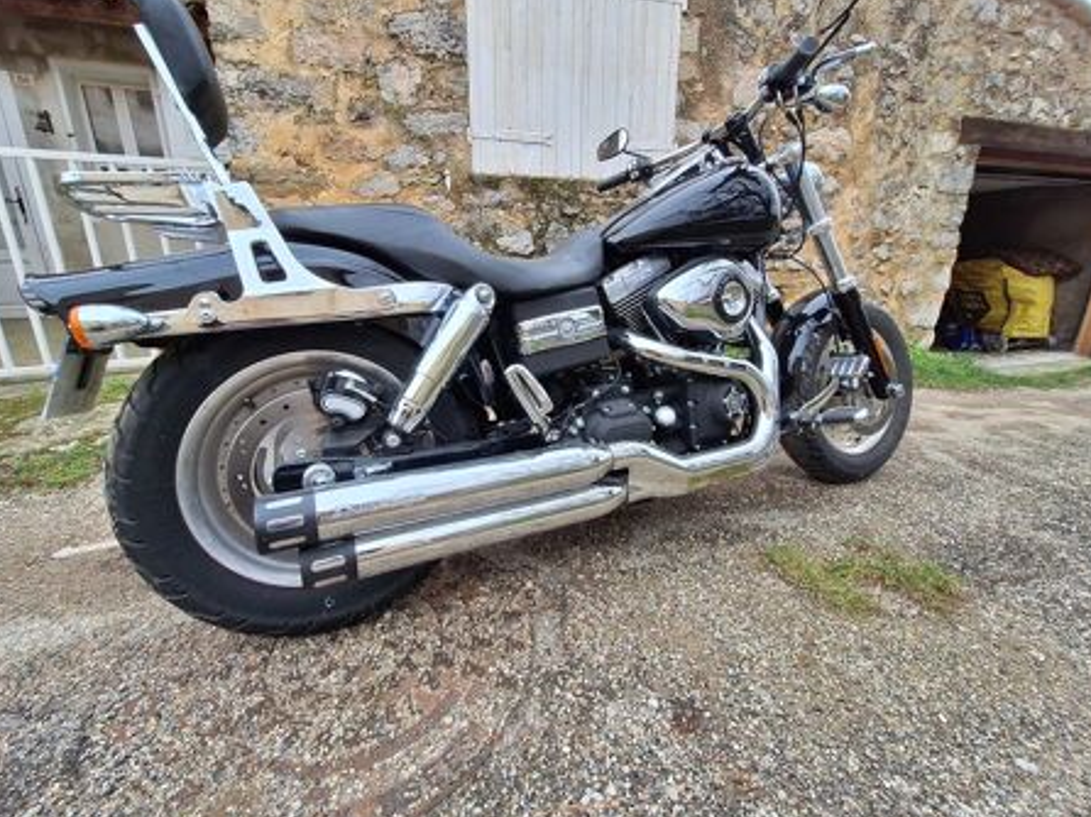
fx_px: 441
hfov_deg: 102.1
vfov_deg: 85.6
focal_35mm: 14
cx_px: 531
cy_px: 389
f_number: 2.2
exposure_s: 1/503
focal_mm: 1.74
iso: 40
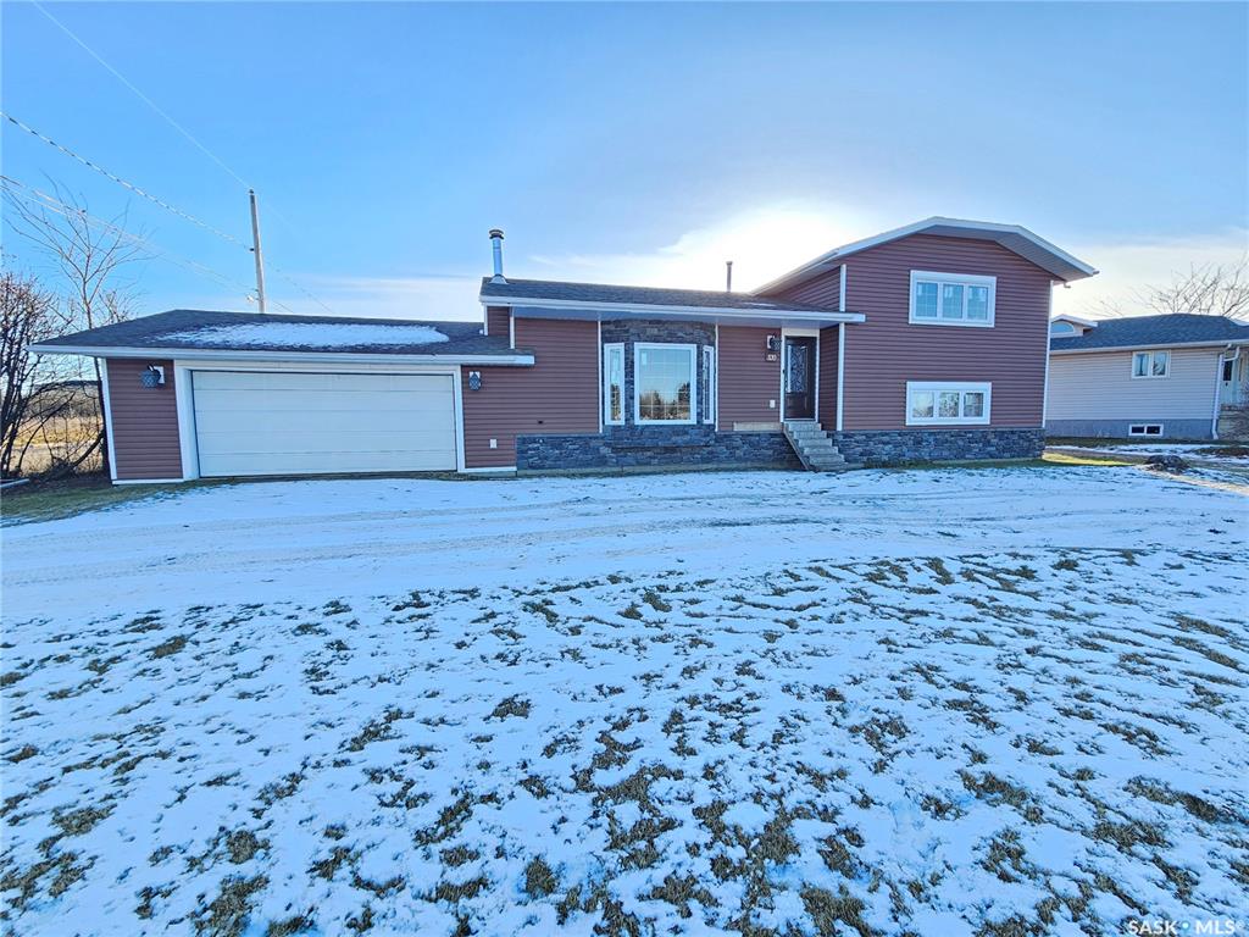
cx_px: 624
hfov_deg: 106.2
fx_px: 469
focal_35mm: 13
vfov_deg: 89.9
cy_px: 468
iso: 64
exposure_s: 1/267
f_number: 2.2
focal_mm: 2.2
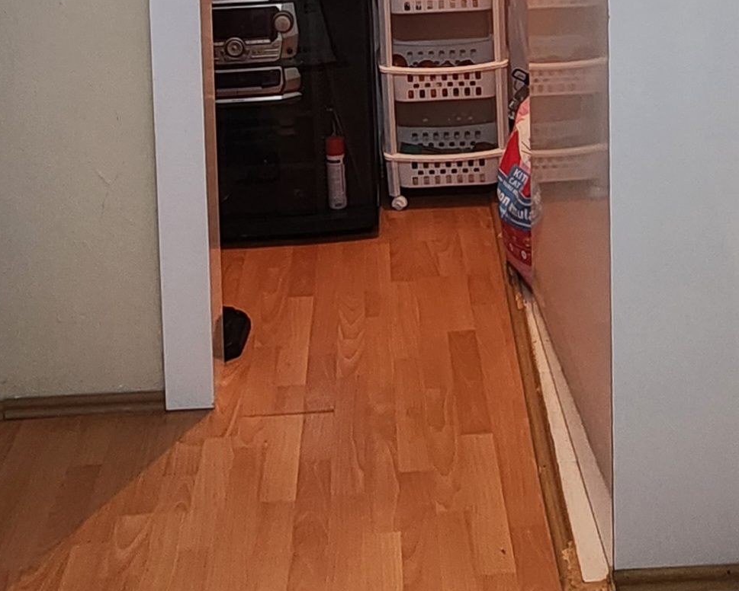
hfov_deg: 37.3
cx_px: 404
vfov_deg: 26.6
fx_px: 1094
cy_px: -133
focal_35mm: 50
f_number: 2.2
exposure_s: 1/50.3
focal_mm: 2.2
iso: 320
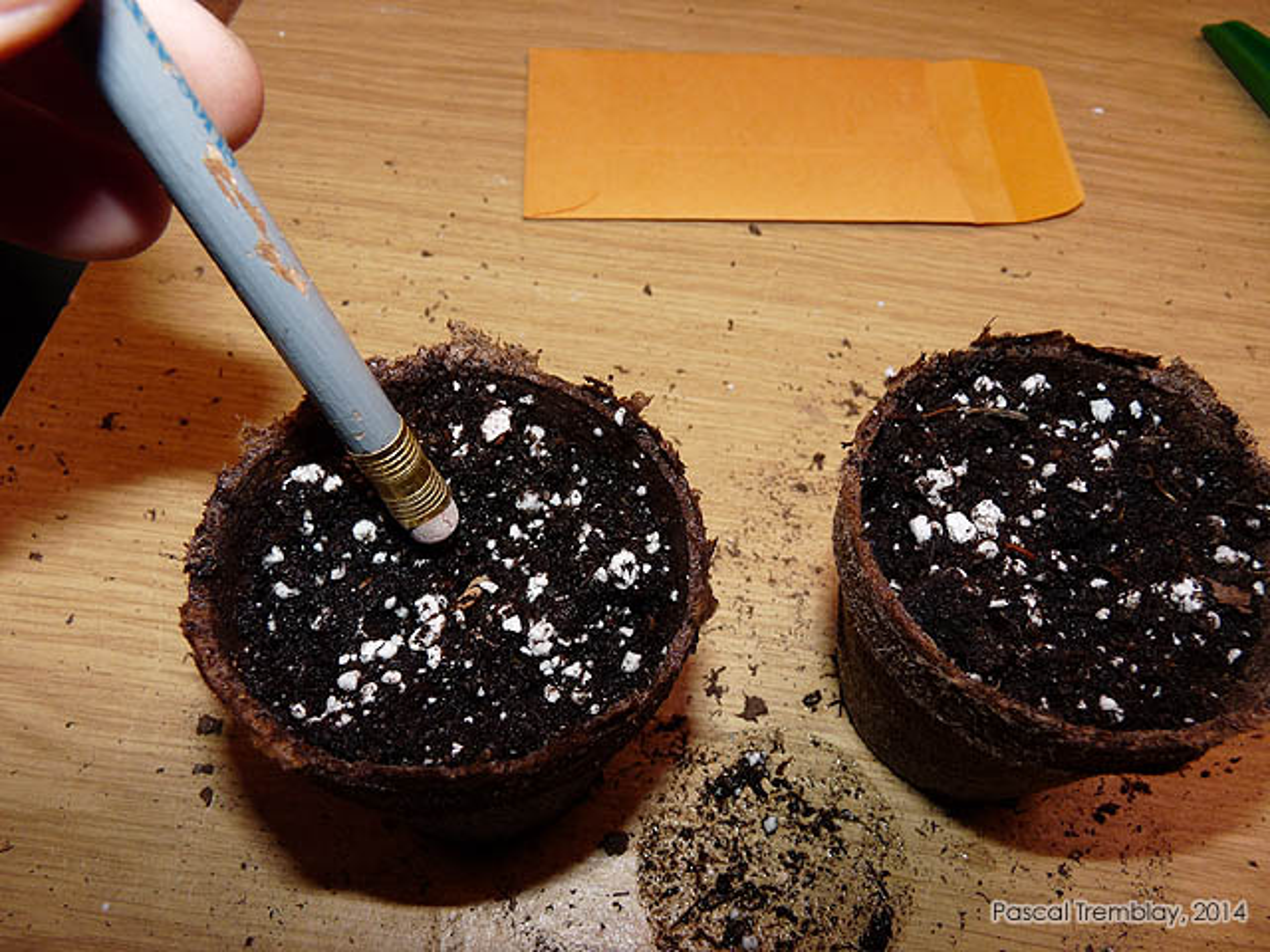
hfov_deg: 65.3
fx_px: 991
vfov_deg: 51.4
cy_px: 476
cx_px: 635
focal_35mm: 27
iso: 100
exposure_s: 1/60
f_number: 4
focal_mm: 4.8
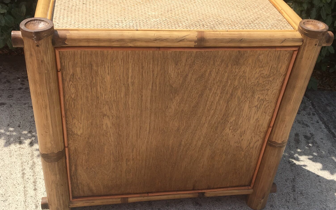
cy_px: 112
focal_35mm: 42
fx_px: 385
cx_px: 164
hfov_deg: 47.2
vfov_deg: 30.5
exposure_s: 1/1832
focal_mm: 4.15
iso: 25
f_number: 2.2
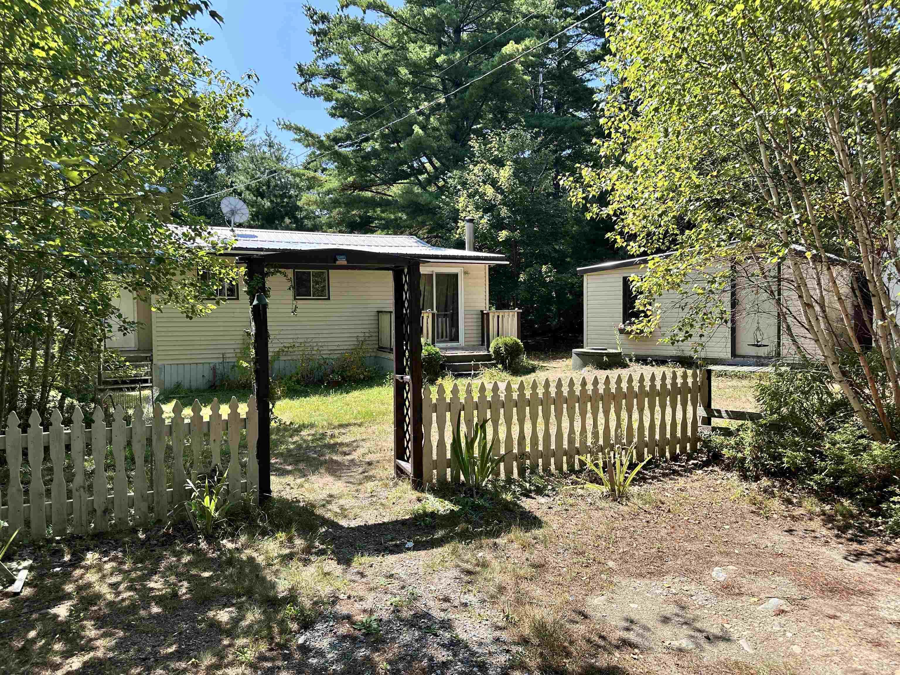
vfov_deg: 56.8
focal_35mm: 24
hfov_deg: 71.6
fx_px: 624
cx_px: 450
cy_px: 338
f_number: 1.78
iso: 80
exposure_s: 1/1473
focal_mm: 6.86
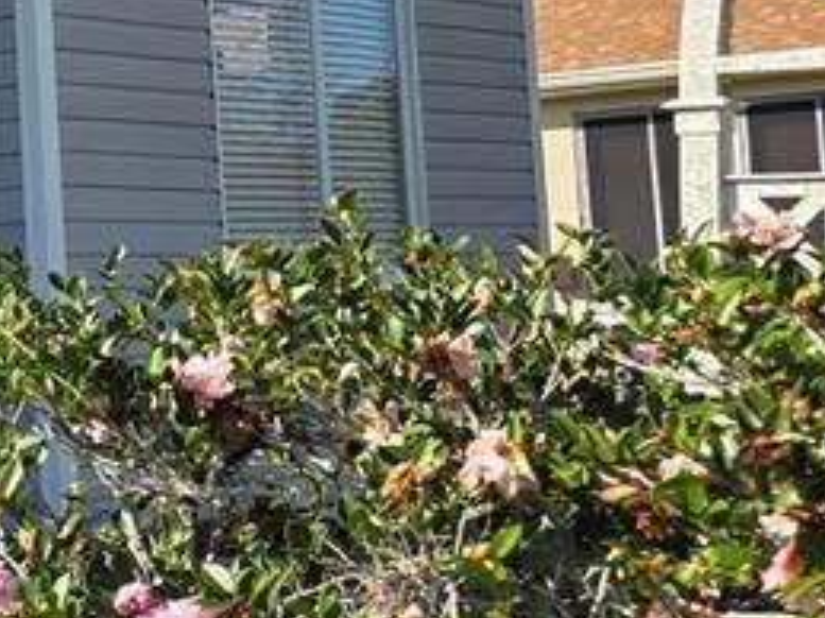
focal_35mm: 91
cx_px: -411
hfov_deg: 19.0
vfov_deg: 16.2
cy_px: 175
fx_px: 2168
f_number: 1.7
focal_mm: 6.25
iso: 80
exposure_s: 1/3363
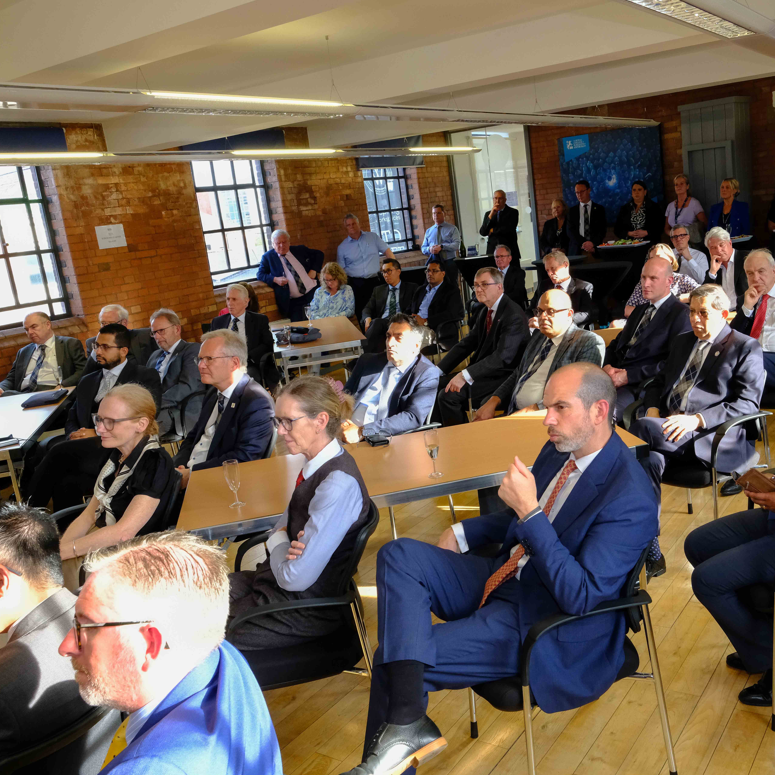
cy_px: 387
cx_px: 483
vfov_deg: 51.1
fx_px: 811
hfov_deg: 50.6
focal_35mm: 32
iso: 2000
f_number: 8
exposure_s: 1/100
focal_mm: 16.5
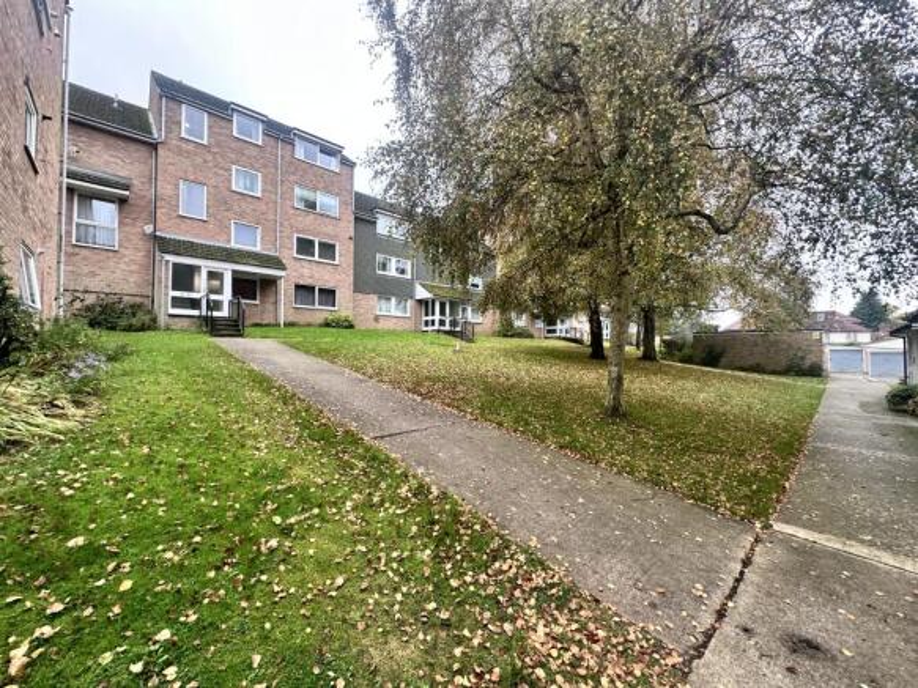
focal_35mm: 14
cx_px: 459
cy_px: 344
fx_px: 371
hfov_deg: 102.1
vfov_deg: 85.7
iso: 100
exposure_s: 1/99
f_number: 2.2
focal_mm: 2.22
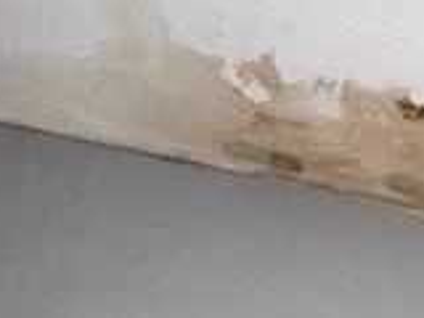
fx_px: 857
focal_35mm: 70
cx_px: 742
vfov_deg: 18.9
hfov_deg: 20.5
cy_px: 450
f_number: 2.2
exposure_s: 1/60
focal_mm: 2.22
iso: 160
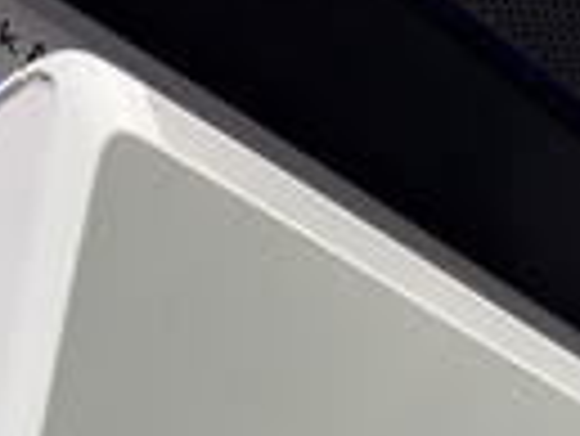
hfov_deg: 21.9
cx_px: 405
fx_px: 1493
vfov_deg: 14.6
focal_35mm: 89
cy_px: 782
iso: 100
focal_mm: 6.76
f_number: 1.78
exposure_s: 1/100
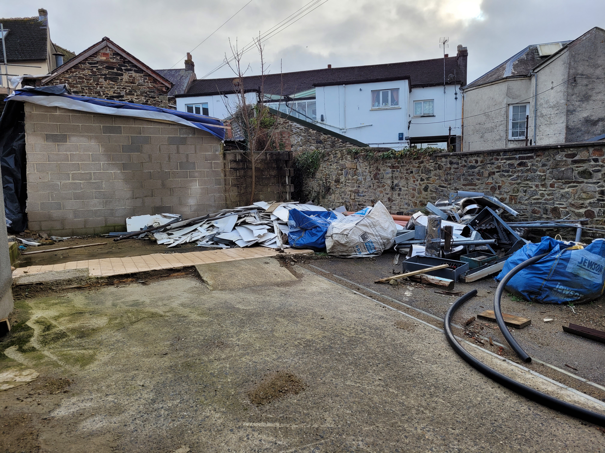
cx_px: 302
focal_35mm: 26
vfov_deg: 53.1
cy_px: 226
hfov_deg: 67.3
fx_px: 454
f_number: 1.8
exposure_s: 1/703
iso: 40
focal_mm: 5.4
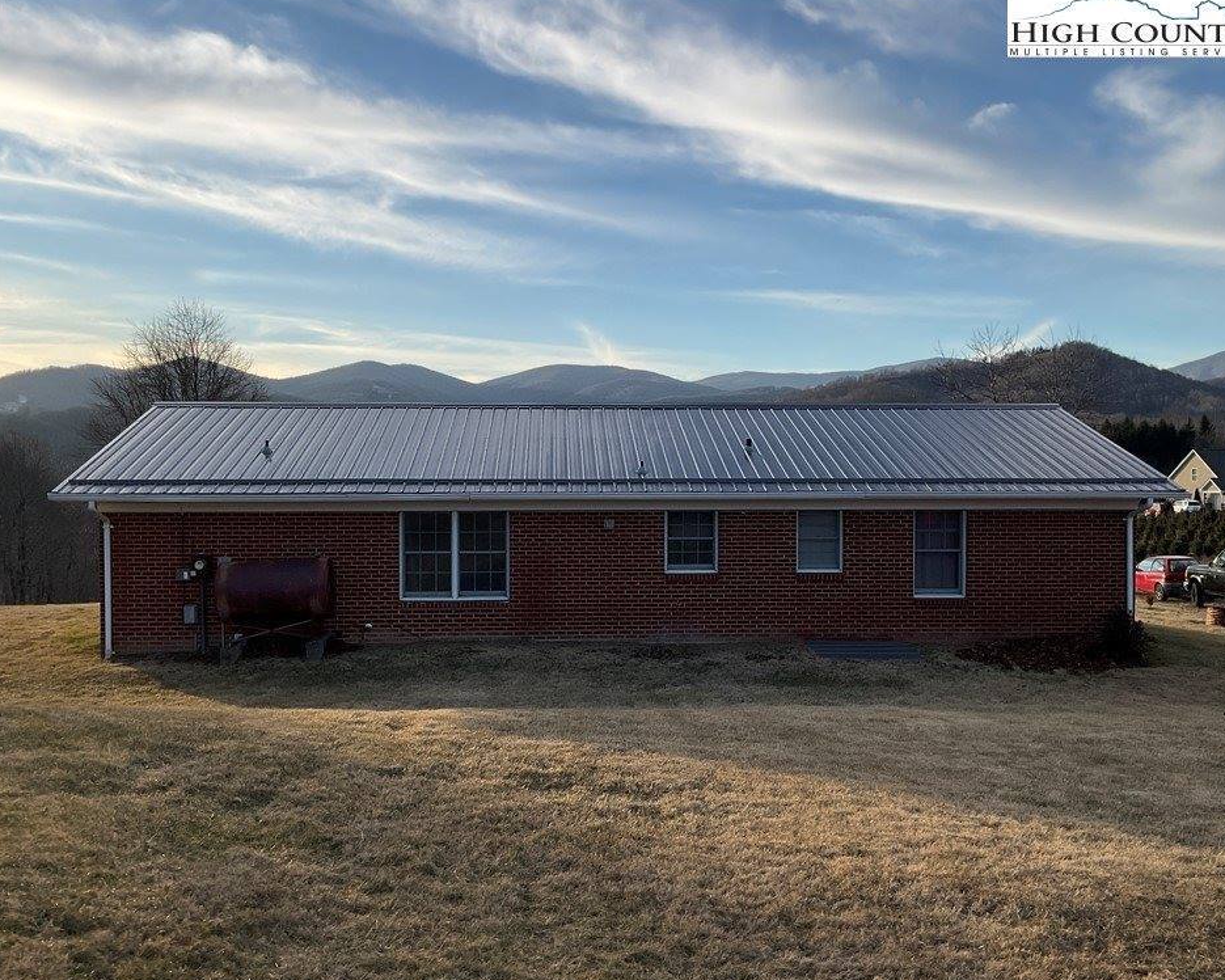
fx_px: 1124
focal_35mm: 31
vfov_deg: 47.1
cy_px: 494
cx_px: 604
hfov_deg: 57.2
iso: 16
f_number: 1.8
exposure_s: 1/1675
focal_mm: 3
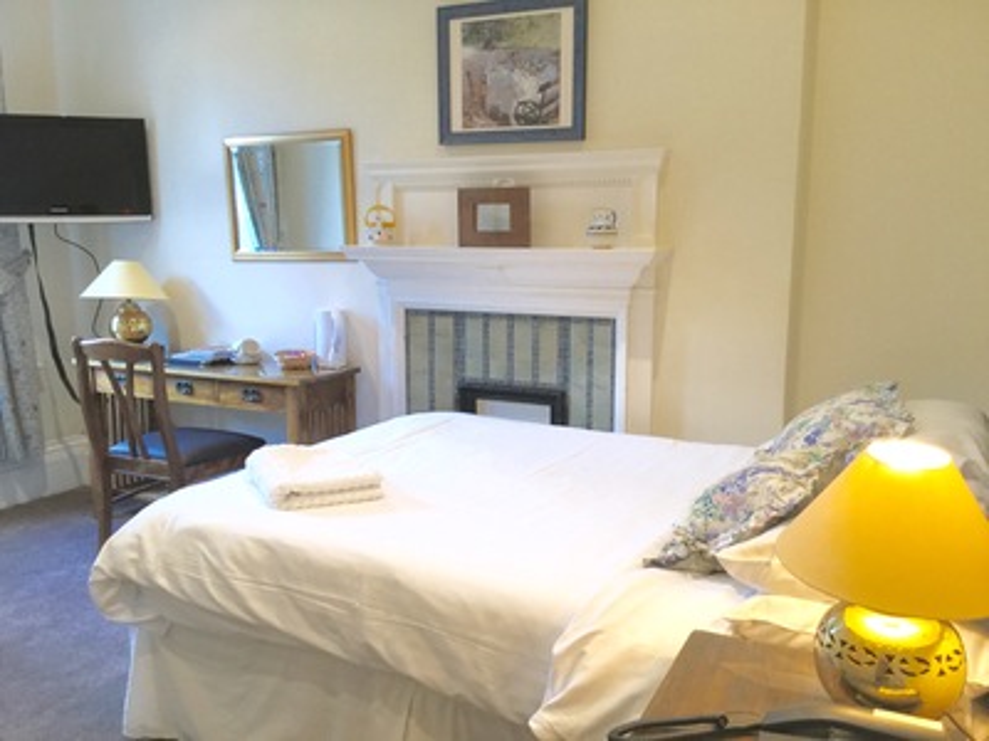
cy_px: 370
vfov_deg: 45.4
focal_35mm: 31
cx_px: 494
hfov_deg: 58.4
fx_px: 886
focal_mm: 3.3
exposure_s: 1/33
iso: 64
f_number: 2.4
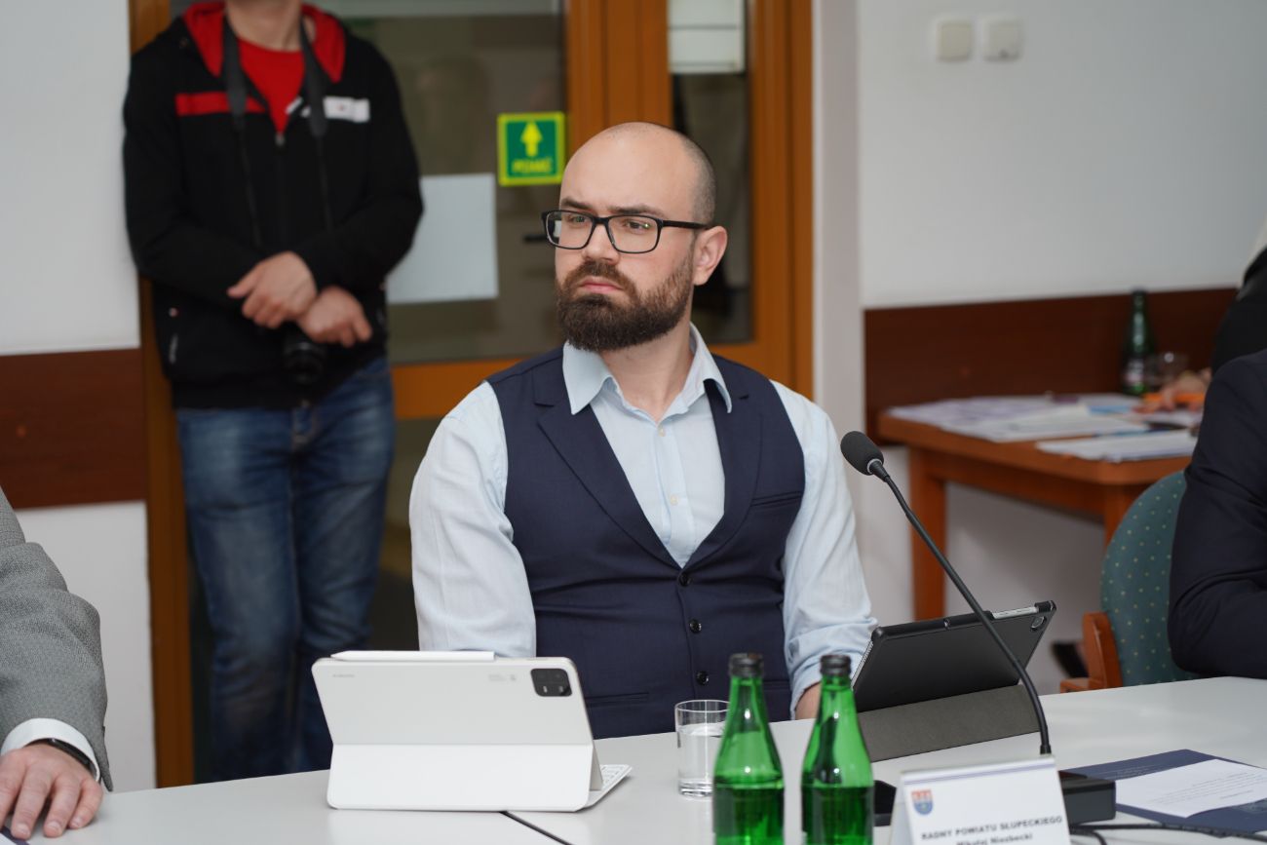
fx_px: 3696
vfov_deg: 13.0
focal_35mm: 105
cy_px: 422
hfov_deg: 19.5
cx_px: 634
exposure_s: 1/100
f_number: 4
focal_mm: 105
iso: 200
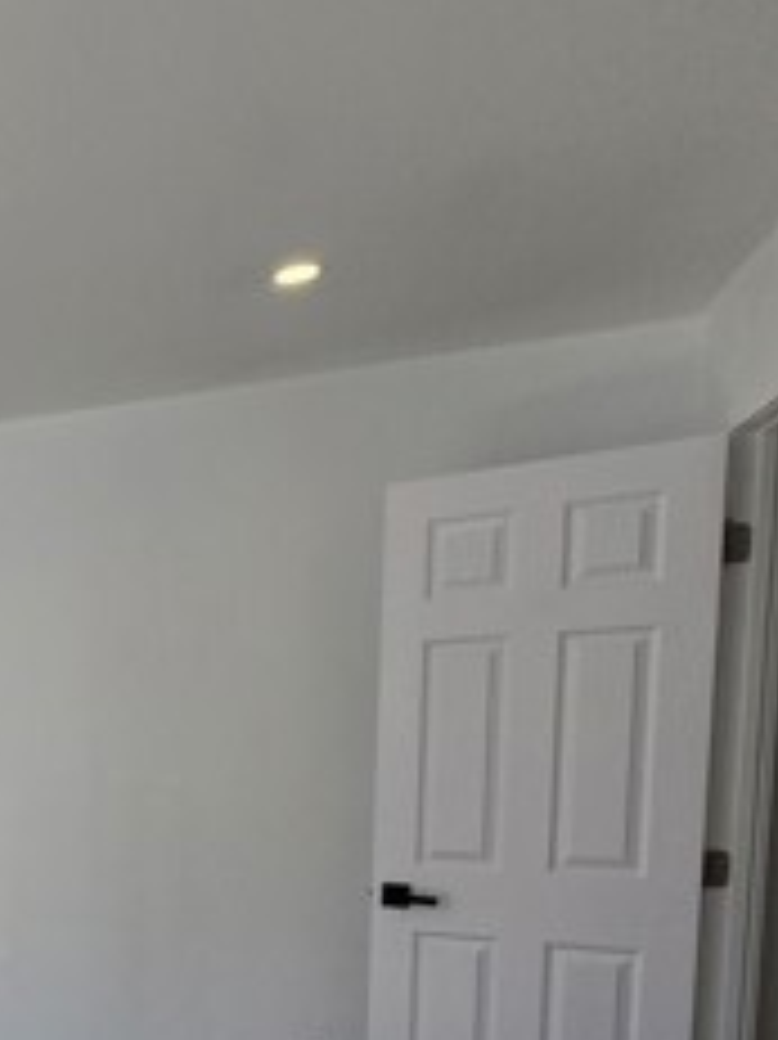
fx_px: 1080
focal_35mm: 36
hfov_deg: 30.5
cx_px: -252
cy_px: 842
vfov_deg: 48.3
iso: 25
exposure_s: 1/390
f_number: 2.2
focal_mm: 1.7
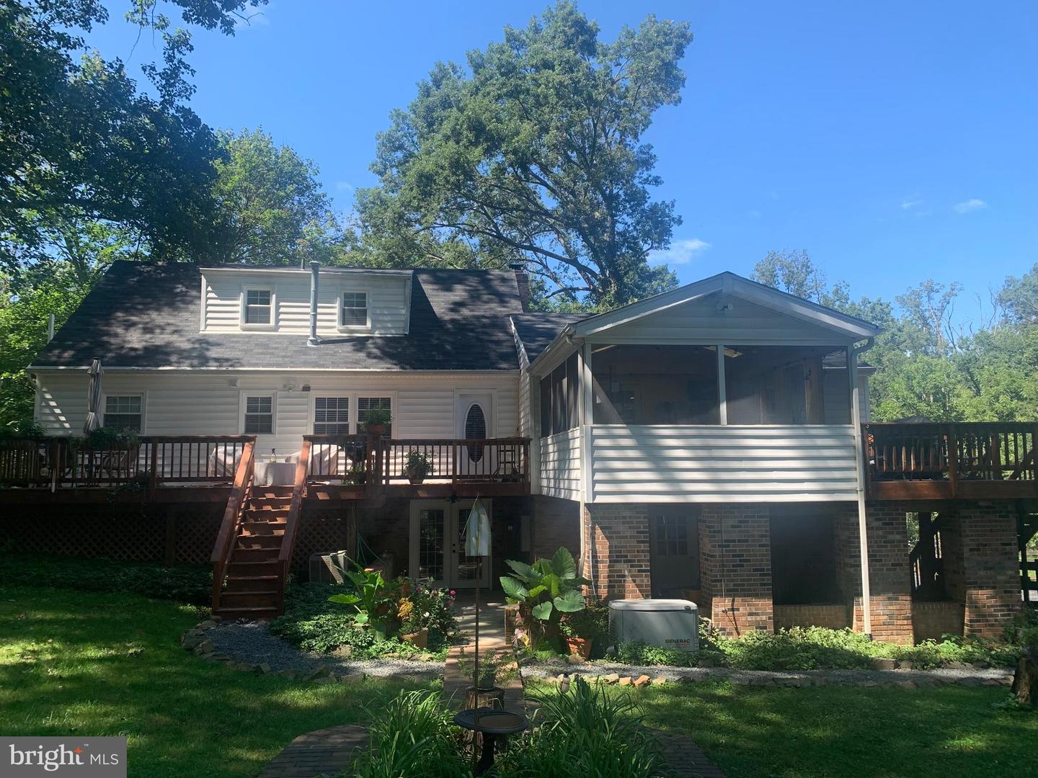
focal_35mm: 26
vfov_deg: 53.1
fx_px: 780
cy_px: 389
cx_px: 519
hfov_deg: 67.3
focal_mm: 4.25
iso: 25
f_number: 1.8
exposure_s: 1/737
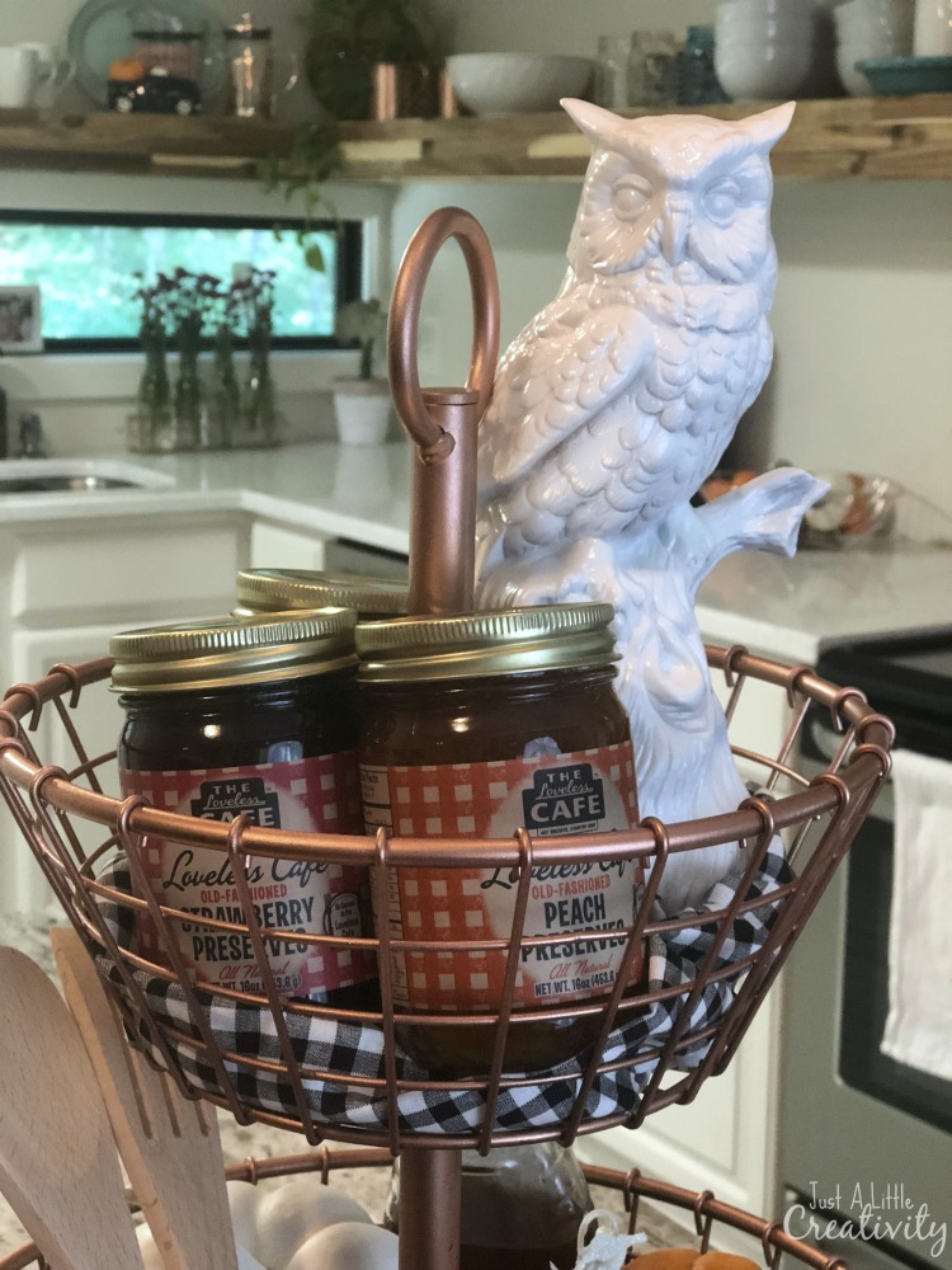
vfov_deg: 33.8
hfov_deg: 25.7
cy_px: 635
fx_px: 2090
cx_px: 476
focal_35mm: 57
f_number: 2.8
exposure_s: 1/60
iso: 640
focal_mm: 6.6
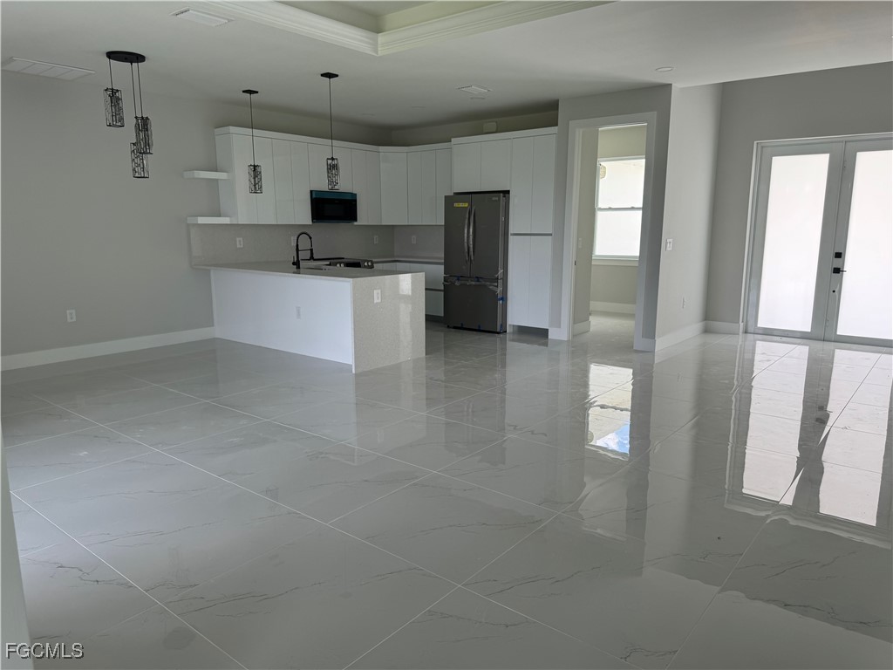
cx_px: 446
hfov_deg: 71.6
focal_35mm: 24
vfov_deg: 56.8
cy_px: 335
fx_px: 619
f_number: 1.78
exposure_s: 1/171
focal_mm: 6.76
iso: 80
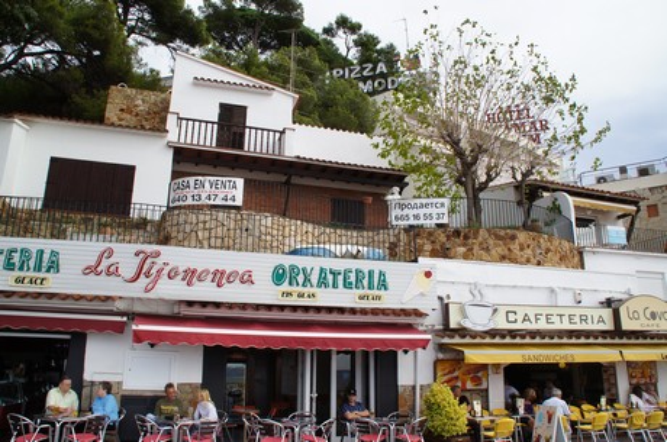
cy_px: 221
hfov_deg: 67.5
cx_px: 334
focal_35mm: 27
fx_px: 499
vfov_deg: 47.8
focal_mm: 18
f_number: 11
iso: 100
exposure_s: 1/80
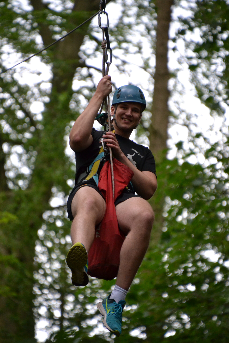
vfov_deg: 4.6
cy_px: 172
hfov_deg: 3.1
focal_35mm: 450
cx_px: 114
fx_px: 4293
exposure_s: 1/500
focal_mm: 300
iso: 2000
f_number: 6.3
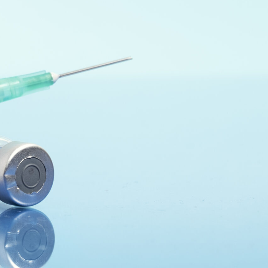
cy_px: 58
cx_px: -94
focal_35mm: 192
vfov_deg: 9.1
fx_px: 1682
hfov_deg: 8.9
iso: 100
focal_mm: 50
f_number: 8
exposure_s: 1/125
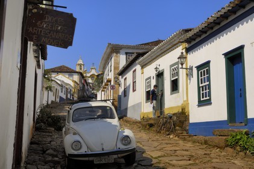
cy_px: 84
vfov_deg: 31.8
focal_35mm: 42
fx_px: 296
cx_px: 127
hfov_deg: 46.4
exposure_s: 1/160
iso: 100
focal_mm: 28
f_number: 13
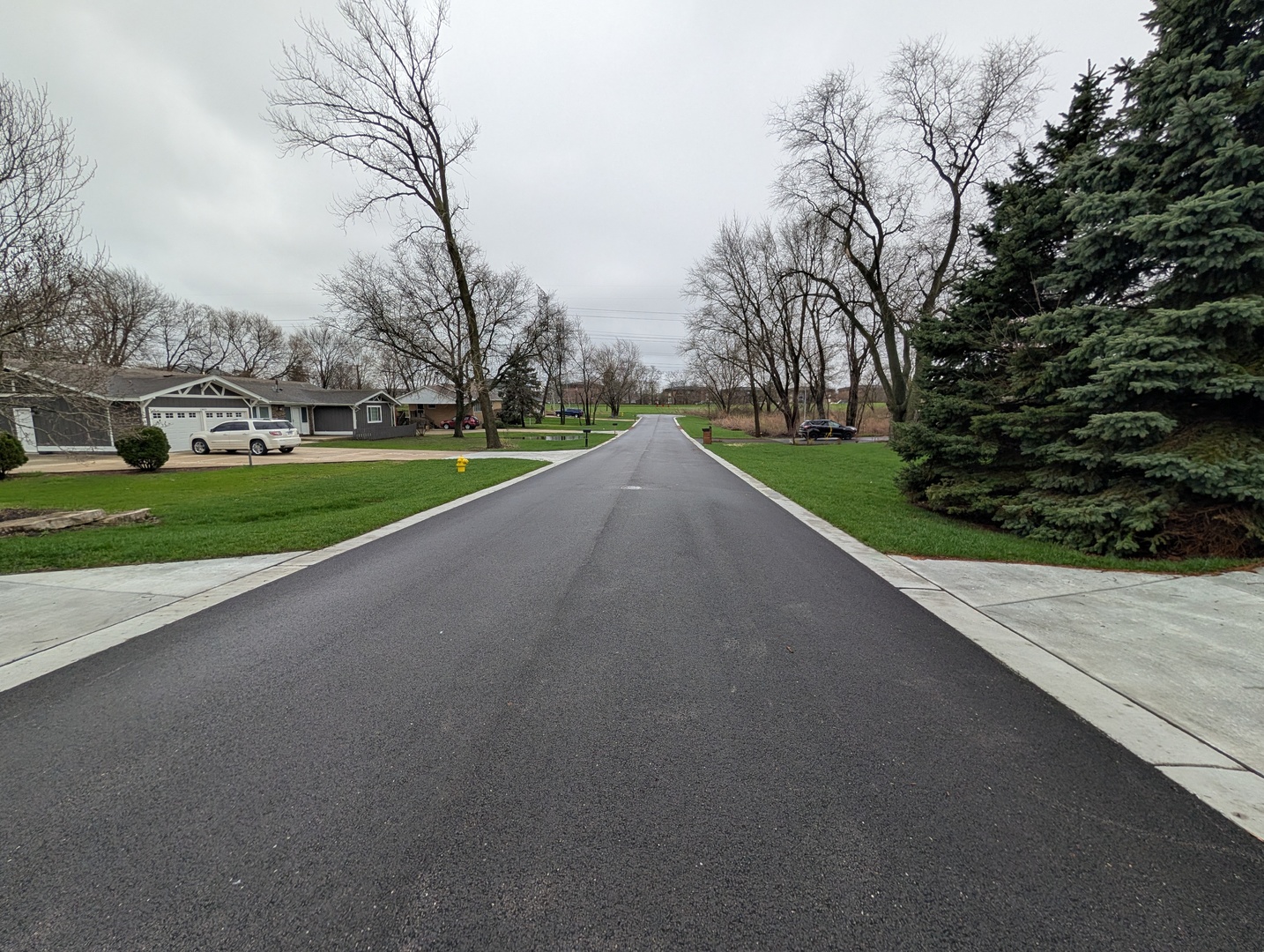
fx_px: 439
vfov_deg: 94.7
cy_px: 476
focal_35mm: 12
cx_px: 632
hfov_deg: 110.5
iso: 52
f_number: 1.7
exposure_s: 1/1499
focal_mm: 2.02
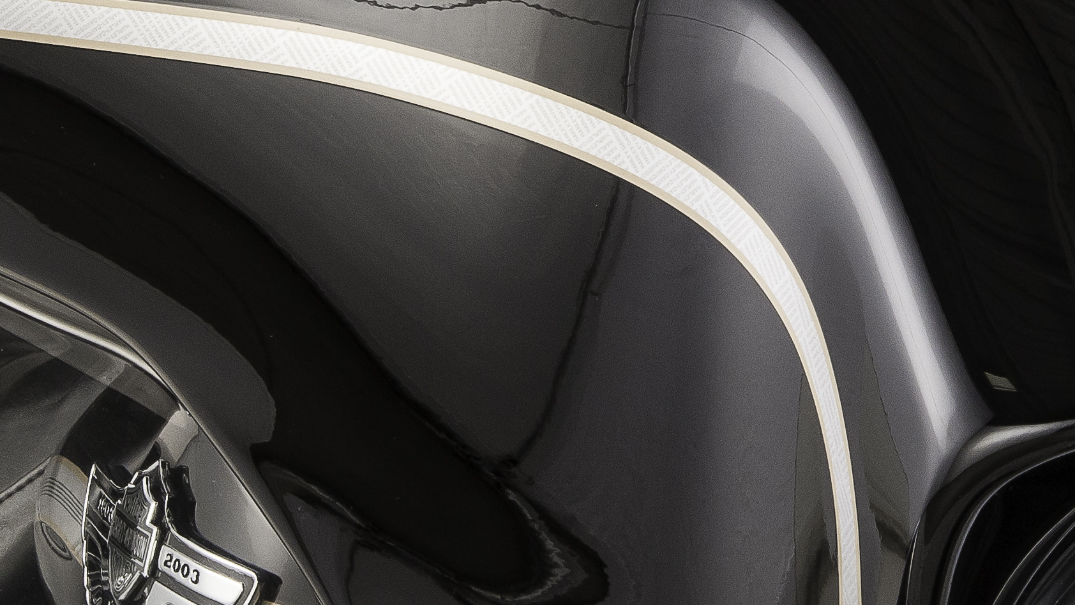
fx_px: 6527
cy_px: -188
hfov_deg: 9.3
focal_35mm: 229
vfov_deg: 5.3
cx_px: 1271
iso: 400
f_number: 14
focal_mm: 50
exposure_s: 1/160
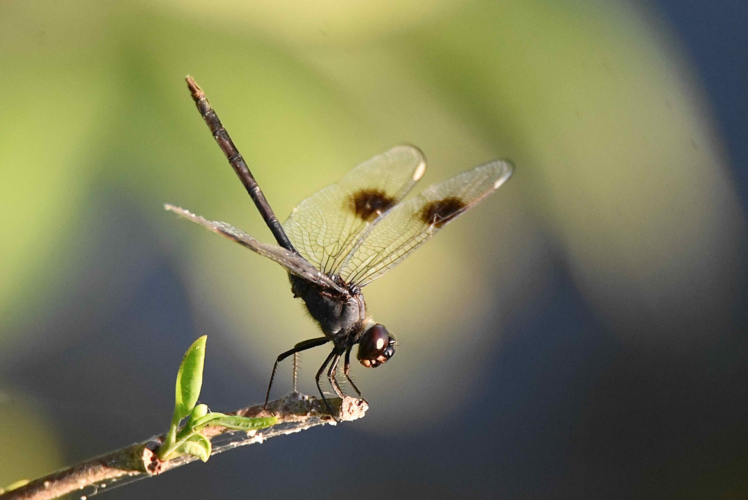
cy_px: 250
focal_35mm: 600
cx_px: 374
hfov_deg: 3.4
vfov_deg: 2.3
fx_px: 12472
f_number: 6.3
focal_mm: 600
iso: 5000
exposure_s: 1/1600
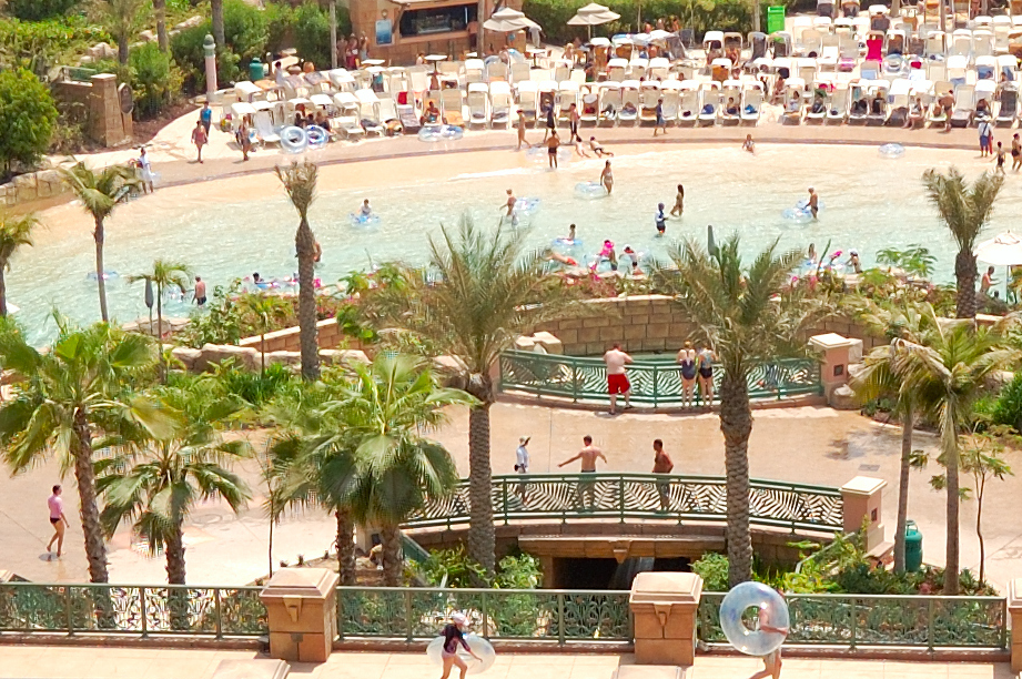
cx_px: 650
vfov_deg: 13.9
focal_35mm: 98
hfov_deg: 20.8
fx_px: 2779
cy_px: 348
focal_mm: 20
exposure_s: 1/1600
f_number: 4.5
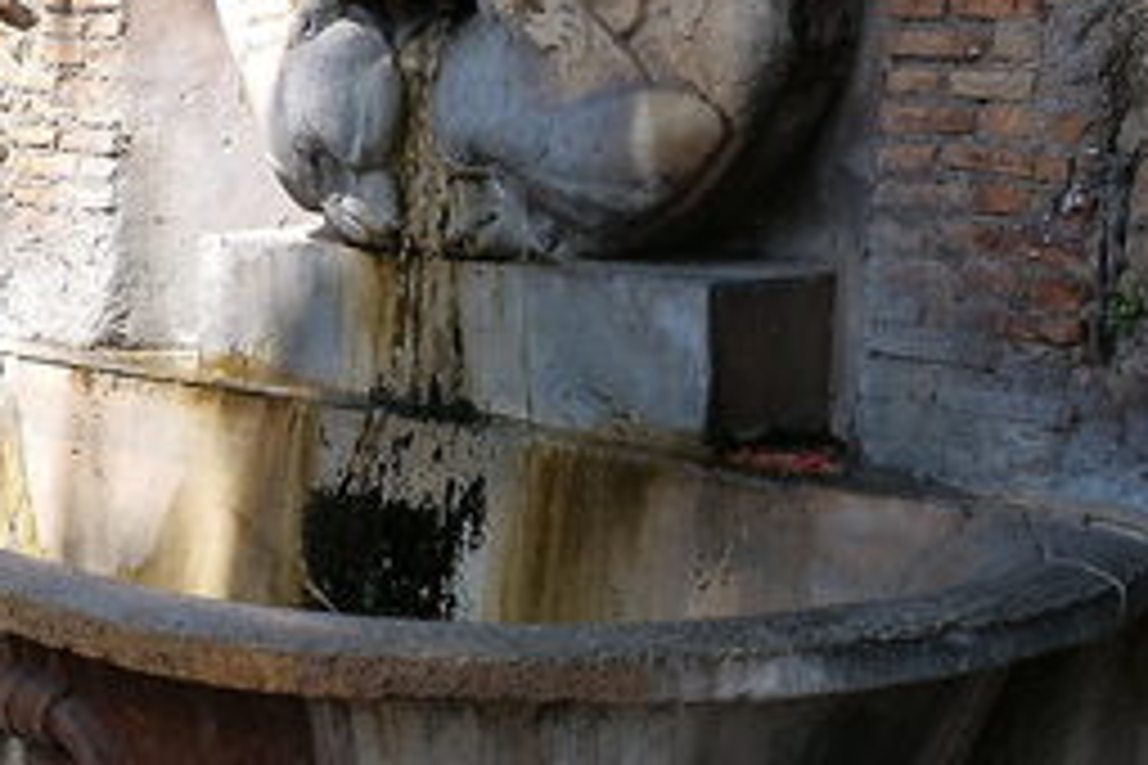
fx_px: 3125
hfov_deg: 20.8
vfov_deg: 13.9
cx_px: 414
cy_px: 266
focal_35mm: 98
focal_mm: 20
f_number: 3.5
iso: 100
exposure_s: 1/320
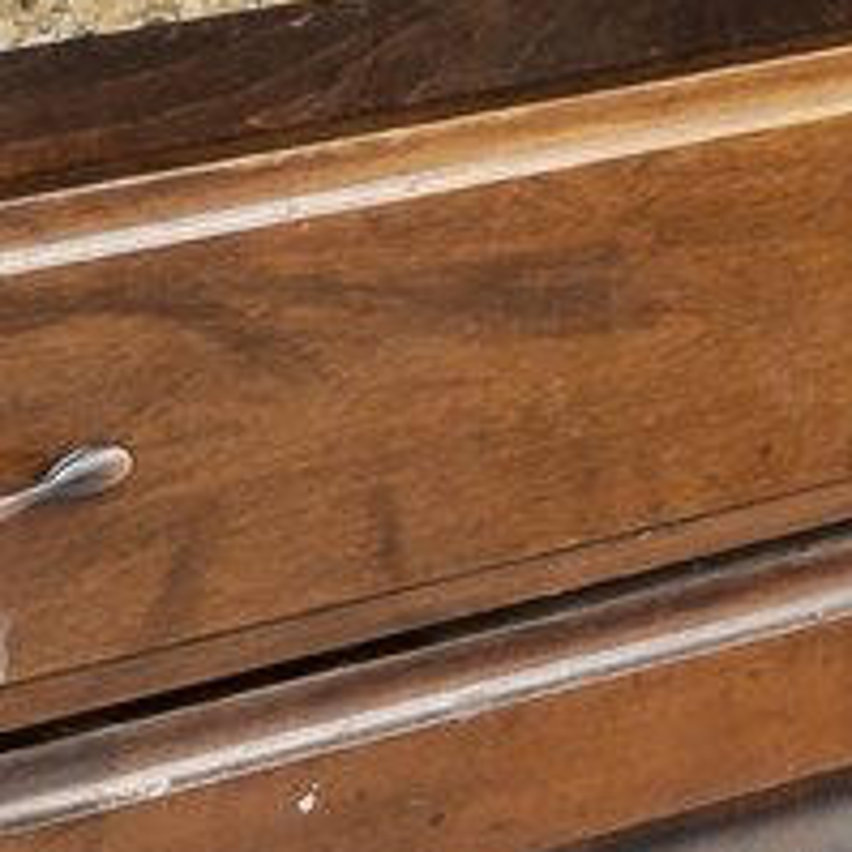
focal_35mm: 131
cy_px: -1265
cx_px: 1815
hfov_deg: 11.7
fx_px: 3648
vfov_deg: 11.0
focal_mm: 10
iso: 200
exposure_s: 1/10
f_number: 6.3
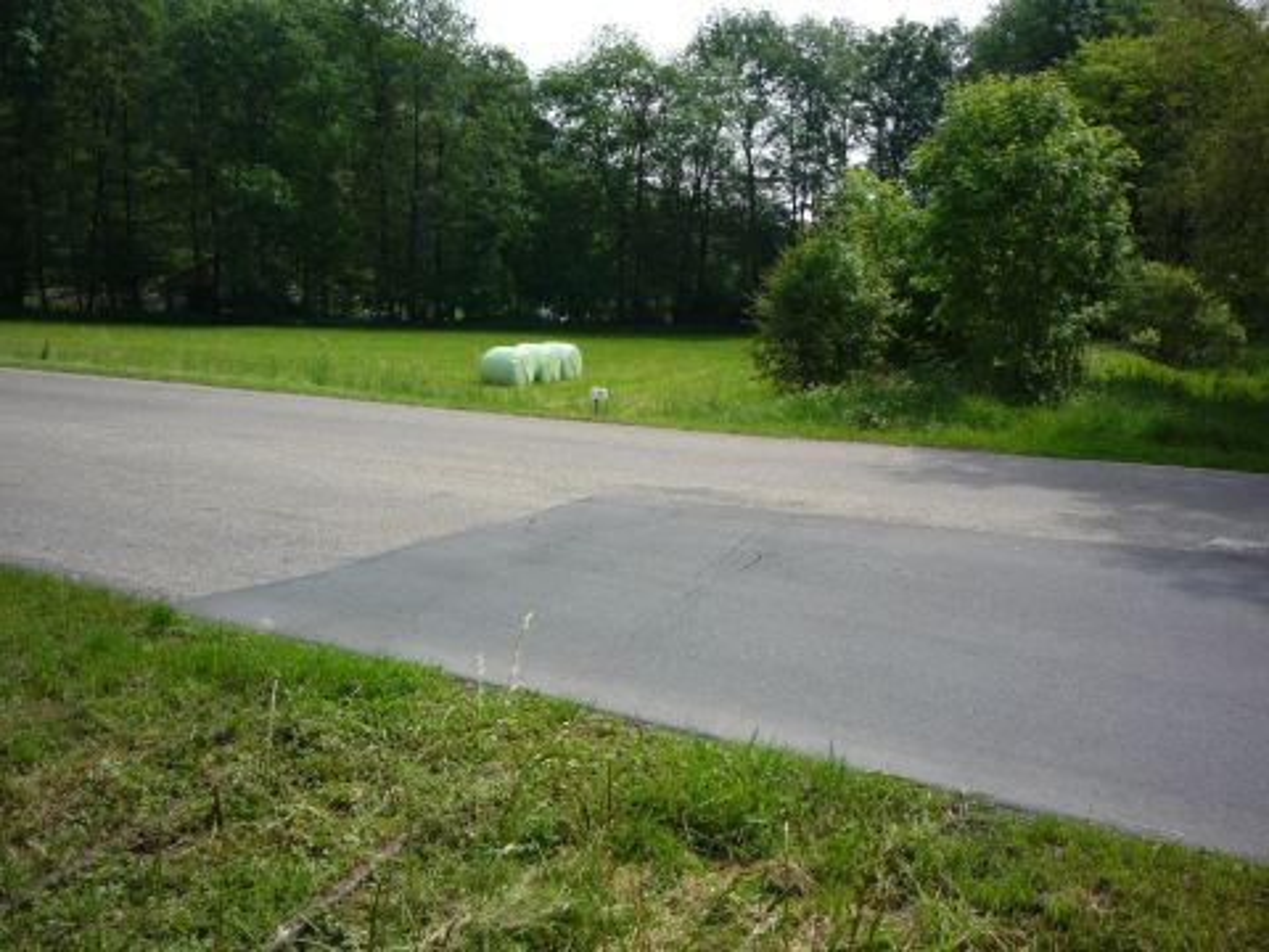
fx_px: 1173
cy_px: 476
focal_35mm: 32
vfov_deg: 44.2
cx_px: 634
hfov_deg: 56.8
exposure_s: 1/400
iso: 100
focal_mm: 5.2
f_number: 4.5
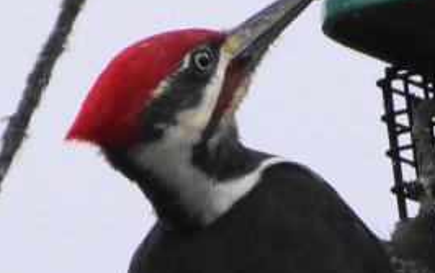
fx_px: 17022
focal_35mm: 1434
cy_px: 369
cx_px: 579
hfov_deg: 1.5
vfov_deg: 0.9
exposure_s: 1/400
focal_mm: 250
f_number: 6.3
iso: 800
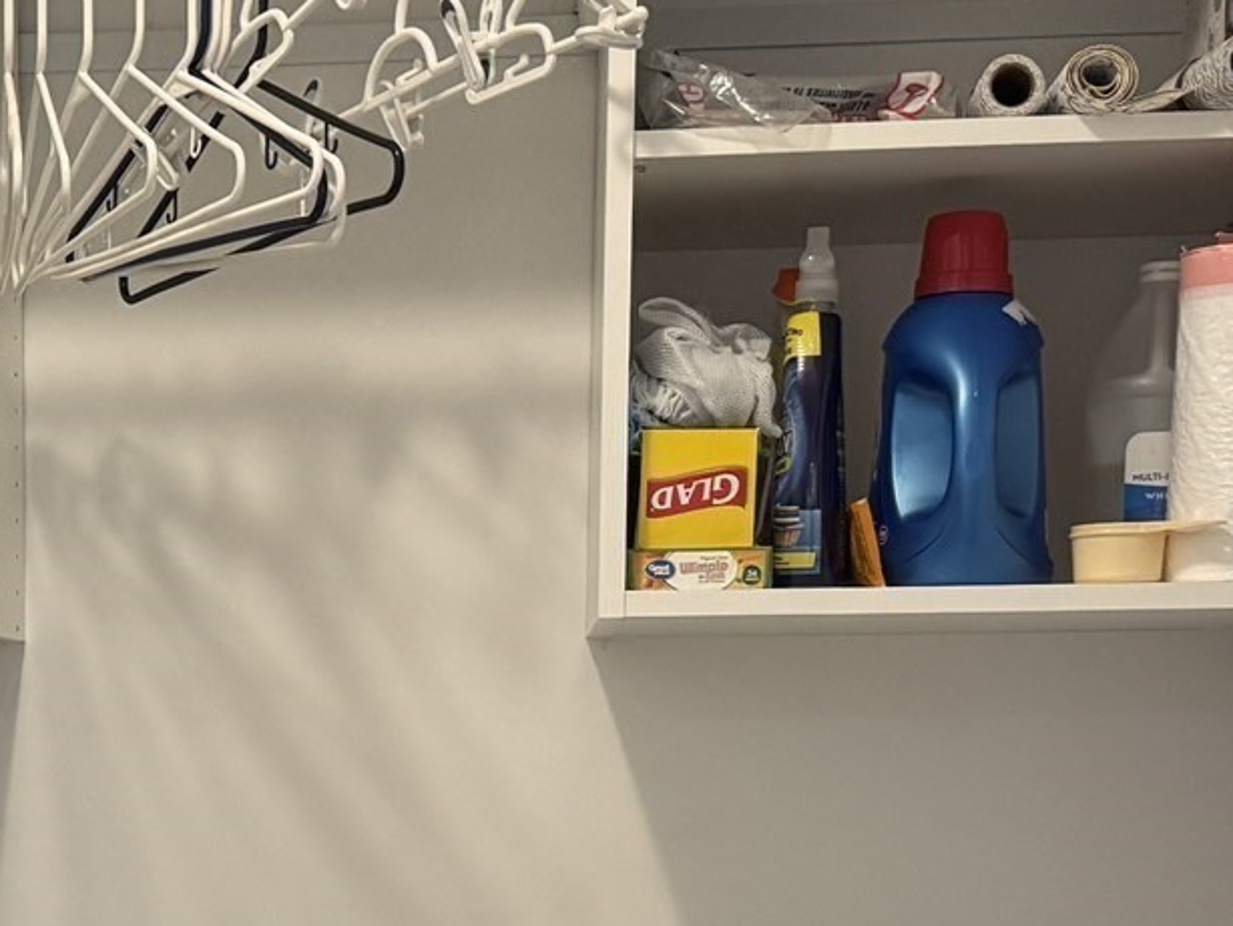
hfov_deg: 23.8
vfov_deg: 17.9
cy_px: 968
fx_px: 2851
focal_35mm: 80
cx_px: 163
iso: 320
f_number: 1.78
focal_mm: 6.76
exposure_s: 1/60
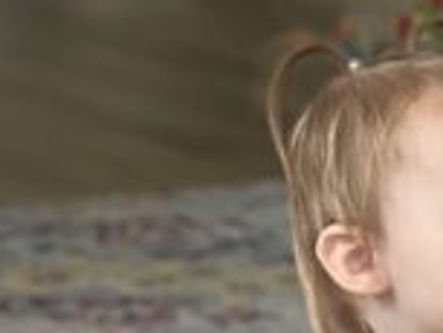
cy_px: 249
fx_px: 4111
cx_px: 1280
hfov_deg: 5.8
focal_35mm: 321
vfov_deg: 4.6
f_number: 1.78
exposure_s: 1/113
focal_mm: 6.86
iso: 125
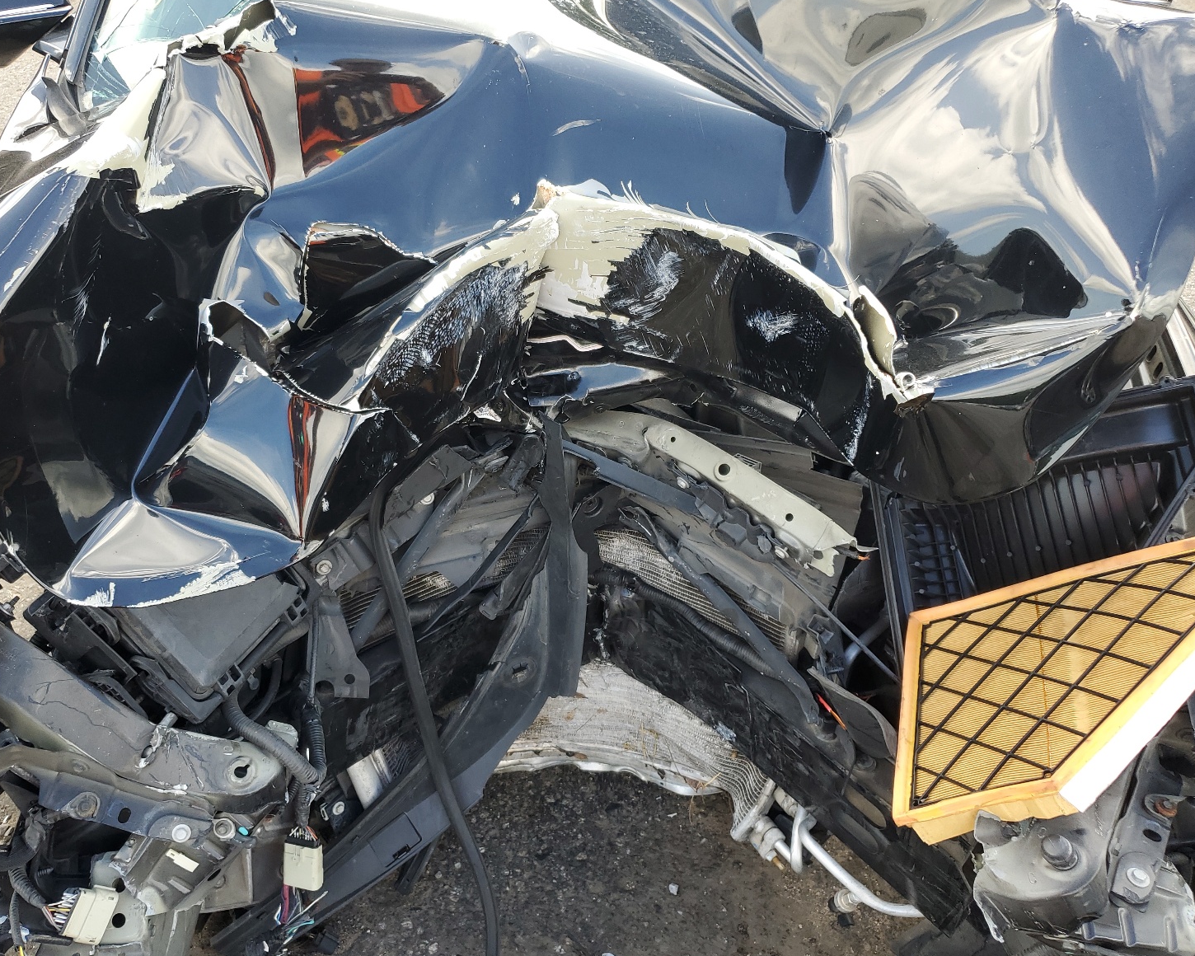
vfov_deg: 51.5
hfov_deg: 62.1
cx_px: 555
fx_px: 990
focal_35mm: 28
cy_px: 486
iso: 50
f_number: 1.5
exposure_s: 1/238
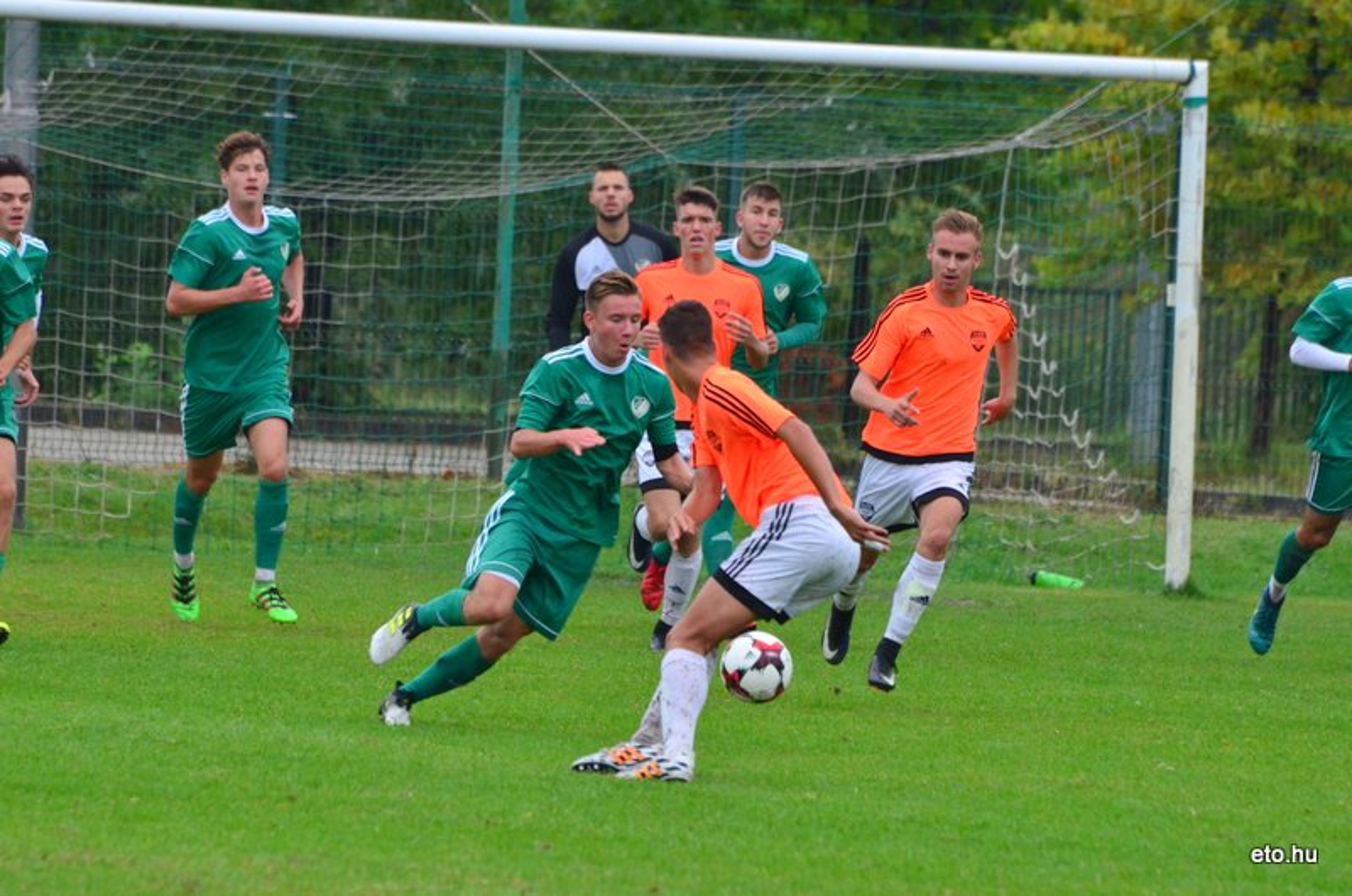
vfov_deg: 3.0
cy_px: 448
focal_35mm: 450
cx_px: 676
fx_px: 16866
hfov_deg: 4.6
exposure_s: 1/640
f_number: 7.1
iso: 2000
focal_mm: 300
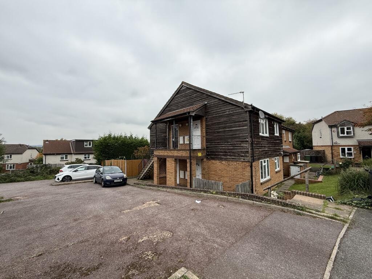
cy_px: 140
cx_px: 186
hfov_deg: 102.1
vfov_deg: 85.7
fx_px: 150
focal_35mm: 14
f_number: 2.2
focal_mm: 2.22
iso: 50
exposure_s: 1/388
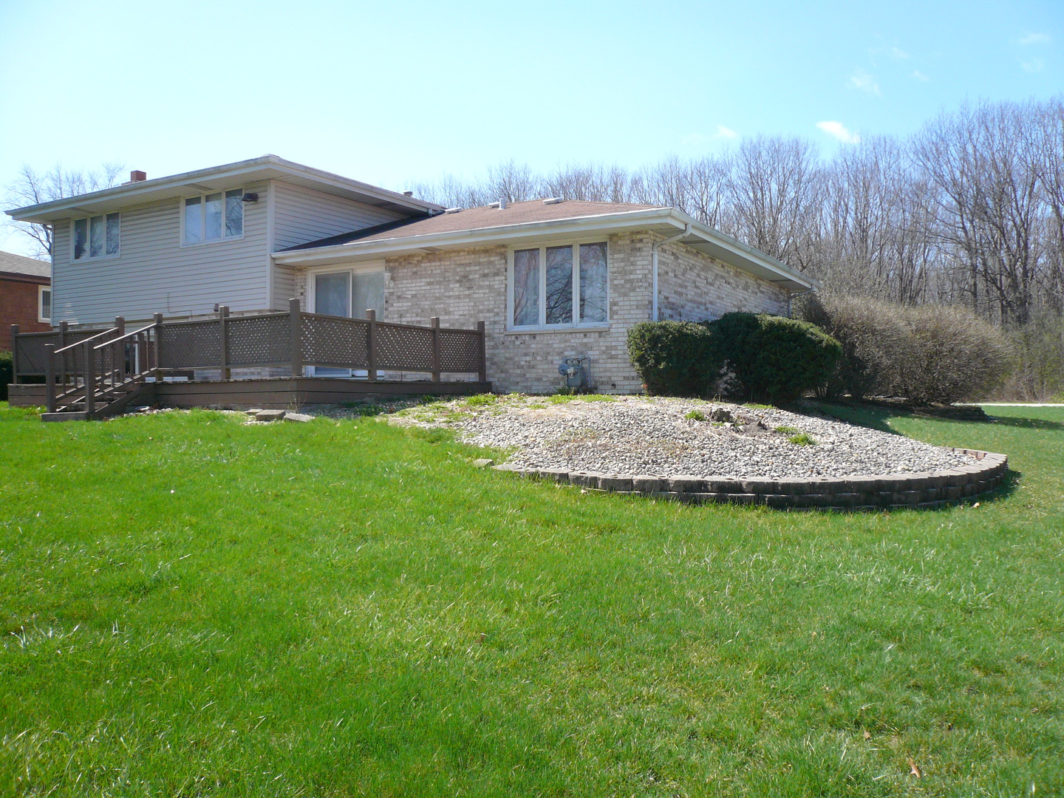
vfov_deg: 49.7
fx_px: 861
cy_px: 399
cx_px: 532
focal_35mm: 28
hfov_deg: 63.4
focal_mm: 4.6
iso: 100
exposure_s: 1/800
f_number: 2.8
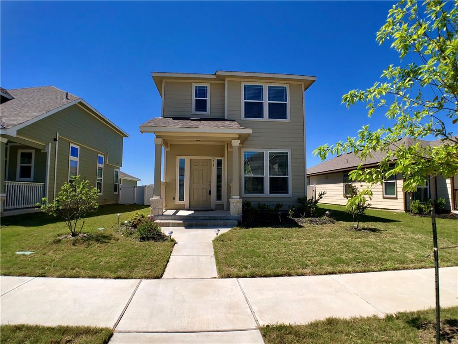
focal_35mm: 28
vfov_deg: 49.7
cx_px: 229
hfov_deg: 63.4
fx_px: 370
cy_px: 172
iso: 20
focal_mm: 4
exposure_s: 1/2114
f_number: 1.8
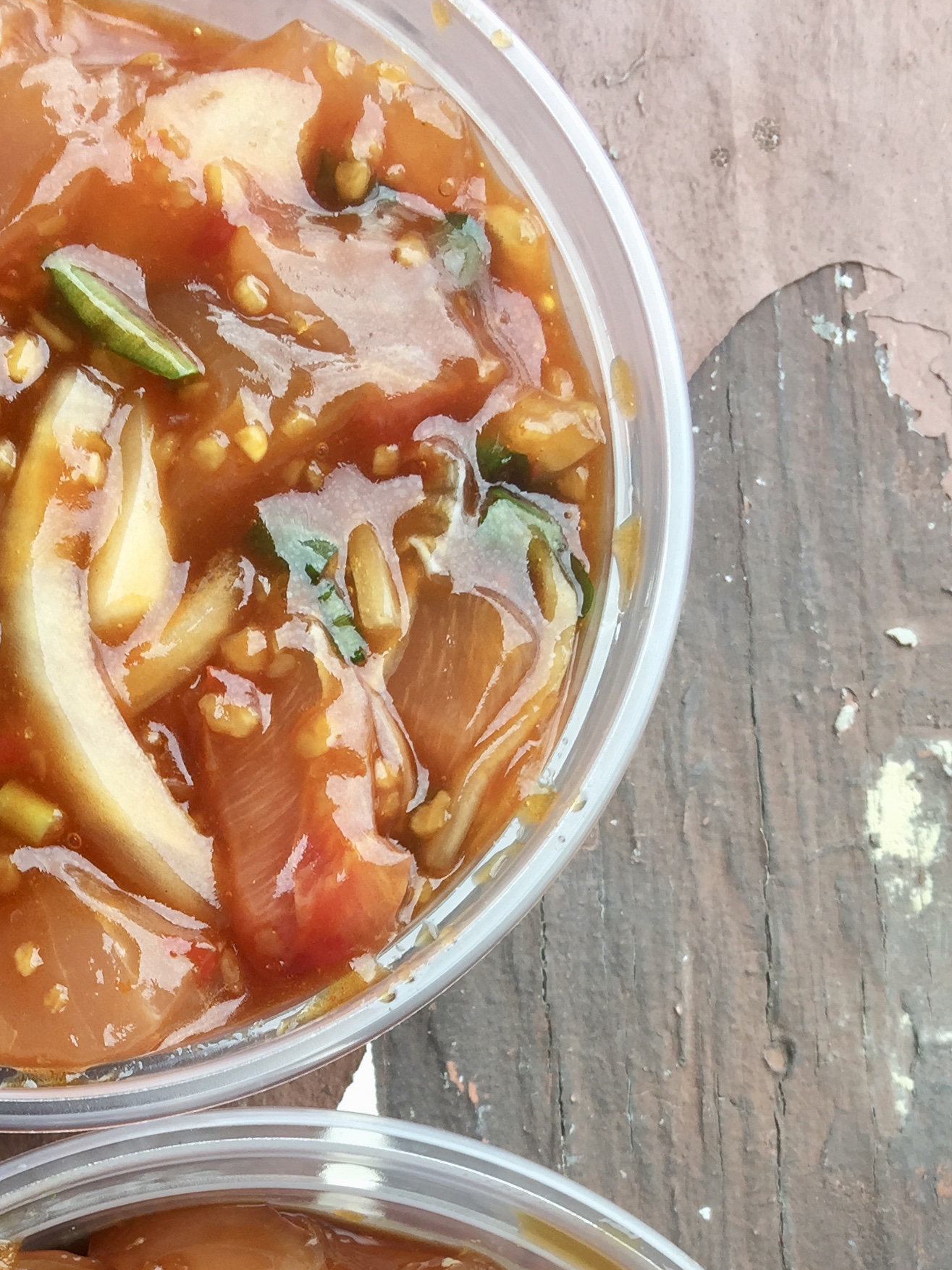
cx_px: 203
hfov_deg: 26.6
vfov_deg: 33.7
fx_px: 1980
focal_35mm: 54
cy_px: 1140
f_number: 2.2
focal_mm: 4.15
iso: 32
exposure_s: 1/122
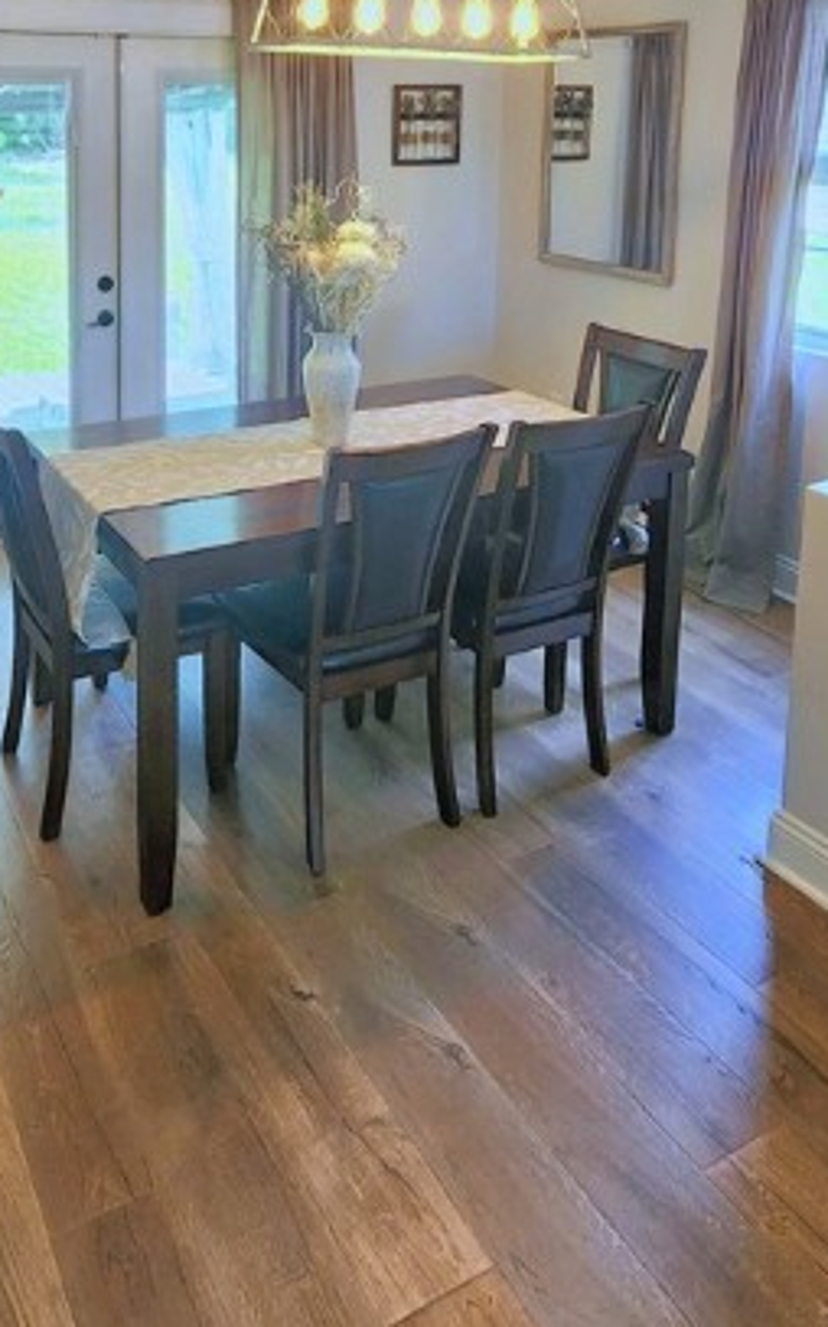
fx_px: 940
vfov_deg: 63.4
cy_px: 238
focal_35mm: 26
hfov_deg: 46.0
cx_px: 212
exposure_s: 1/60.2
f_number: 2.2
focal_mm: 2.2
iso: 125
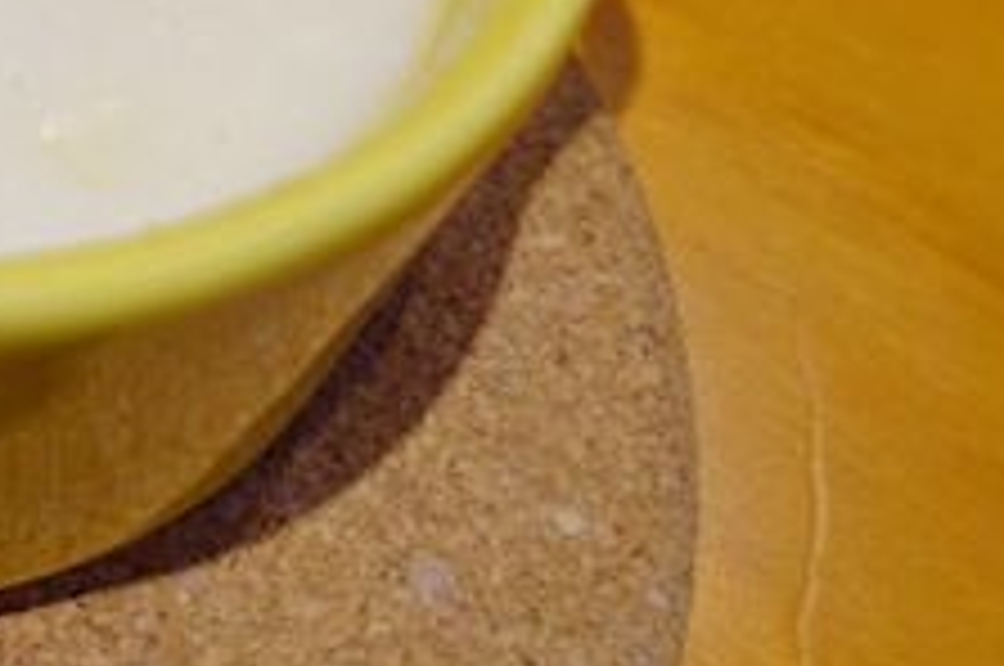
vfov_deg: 17.7
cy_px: -286
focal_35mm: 70
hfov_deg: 24.4
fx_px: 1949
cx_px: -369
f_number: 2.2
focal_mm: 8.8
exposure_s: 1/30
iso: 125
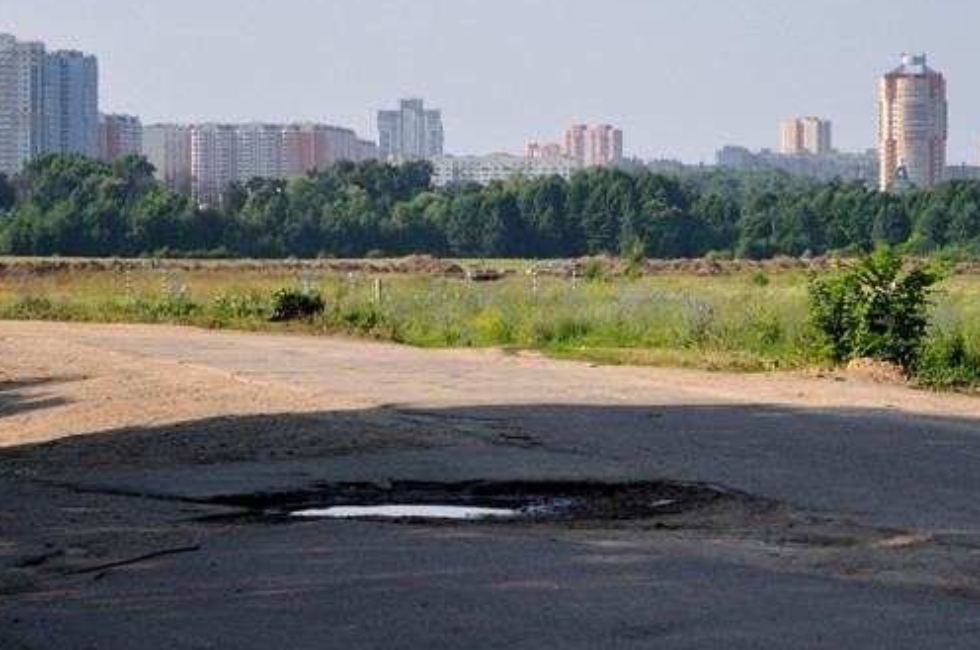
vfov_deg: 10.0
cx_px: 686
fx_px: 3696
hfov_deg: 15.1
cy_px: 262
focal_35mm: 136
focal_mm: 50
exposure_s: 1/800
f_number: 4.5
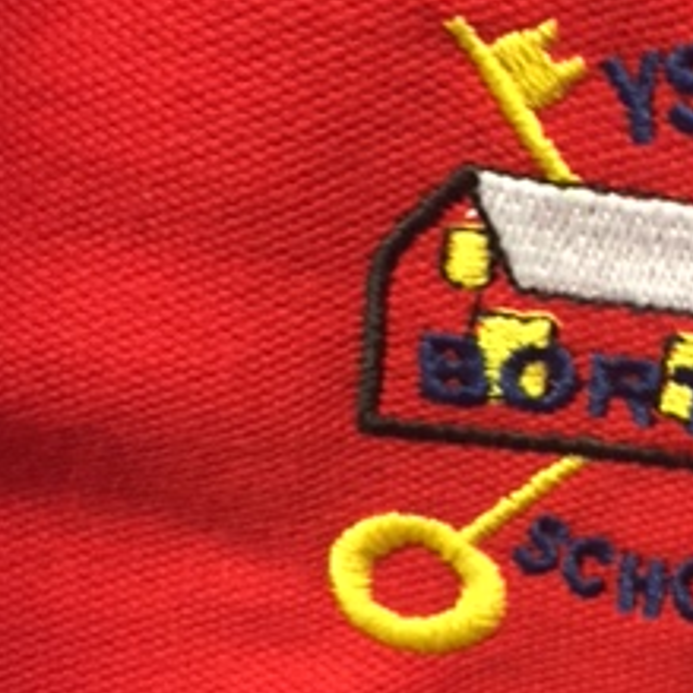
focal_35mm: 75
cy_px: 323
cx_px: 696
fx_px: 1699
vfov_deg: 23.1
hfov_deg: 22.2
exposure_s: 1/15
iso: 250
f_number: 2.2
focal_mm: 4.15
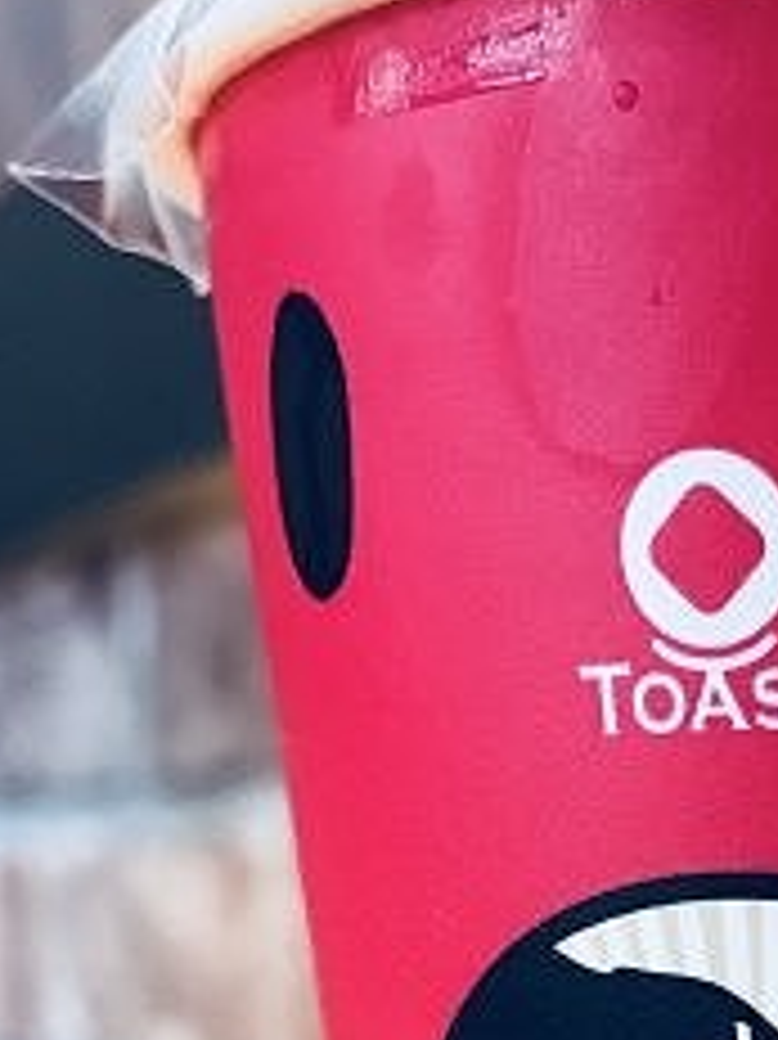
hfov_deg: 14.9
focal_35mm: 97
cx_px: 805
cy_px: 1162
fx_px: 2909
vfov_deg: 19.4
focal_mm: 3.99
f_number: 1.8
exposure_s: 1/15
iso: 64
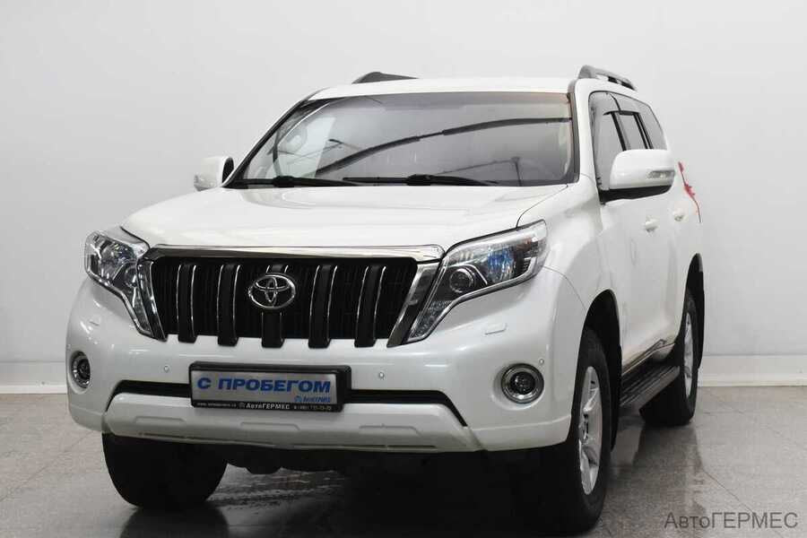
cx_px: 404
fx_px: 1513
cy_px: 269
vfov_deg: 20.2
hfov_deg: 29.9
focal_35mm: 68
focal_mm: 45
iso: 800
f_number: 10
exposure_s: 1/50
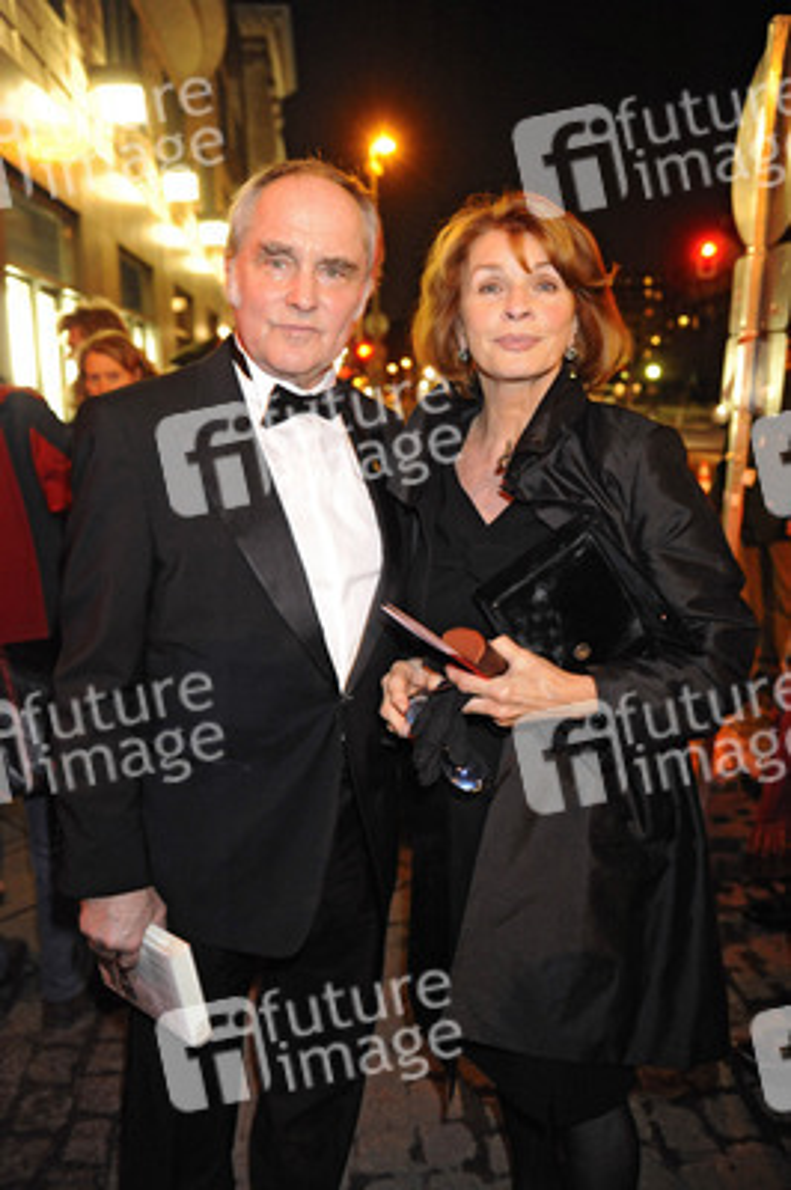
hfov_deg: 46.3
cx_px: 396
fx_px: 924
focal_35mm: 28
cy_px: 595
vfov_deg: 65.5
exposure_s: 1/40
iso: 6400
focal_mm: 28
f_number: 3.2
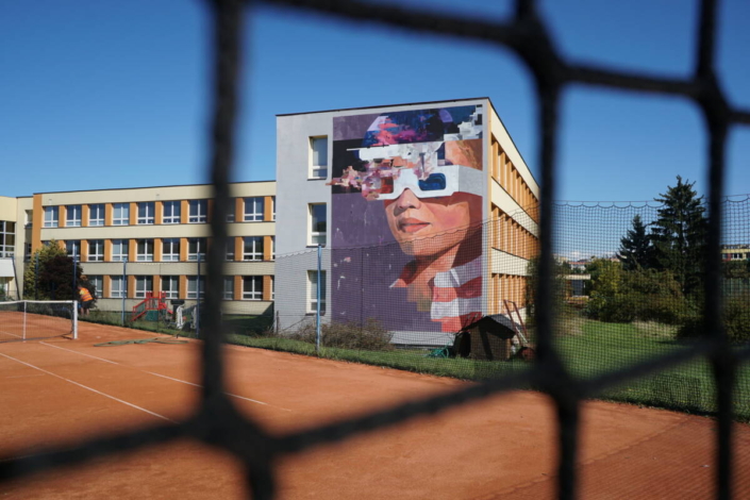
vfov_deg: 43.6
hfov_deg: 61.9
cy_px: 250
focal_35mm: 30
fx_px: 625
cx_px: 375
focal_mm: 20
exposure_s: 1/500
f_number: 7.1
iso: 100
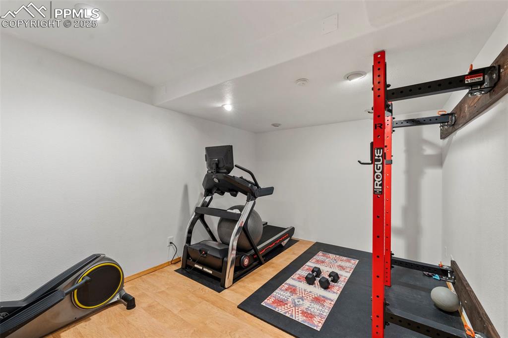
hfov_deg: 104.3
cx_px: 254
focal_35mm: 14
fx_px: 197
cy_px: 169
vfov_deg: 81.2
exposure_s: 2
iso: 500
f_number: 8
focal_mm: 14
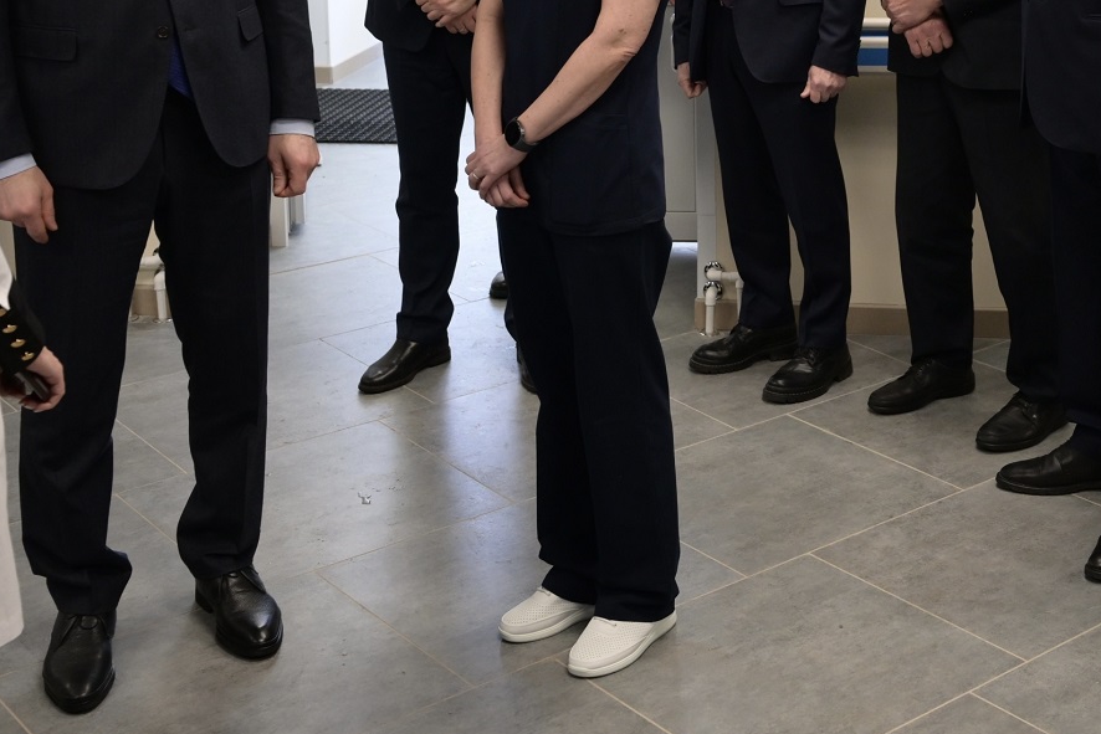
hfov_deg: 36.6
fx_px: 1590
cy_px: 77
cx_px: 913
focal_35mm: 52
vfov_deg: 25.2
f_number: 3.5
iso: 1000
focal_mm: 24
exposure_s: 1/200
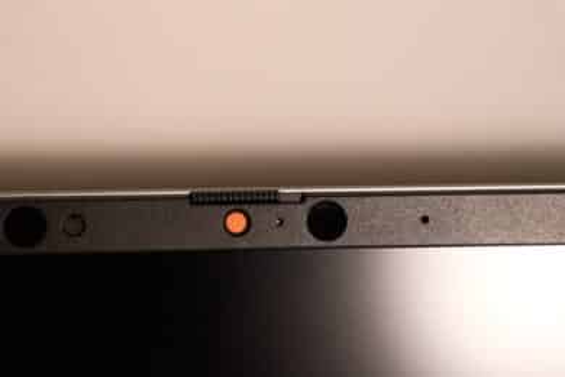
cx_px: 282
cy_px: 188
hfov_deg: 27.0
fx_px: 1177
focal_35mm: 75
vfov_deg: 18.2
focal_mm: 50
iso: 1250
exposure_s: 1/150
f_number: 8
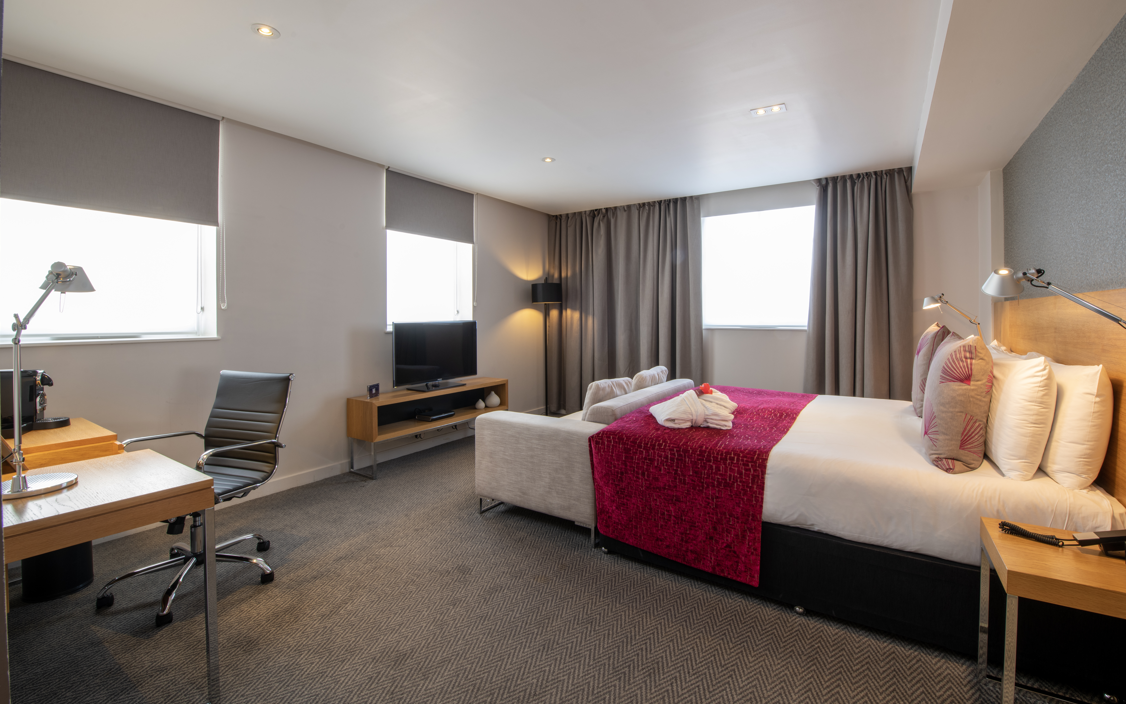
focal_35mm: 15
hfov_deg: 101.4
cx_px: 590
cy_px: 326
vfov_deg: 74.7
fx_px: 460
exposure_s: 1.6
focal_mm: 14
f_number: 16
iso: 100
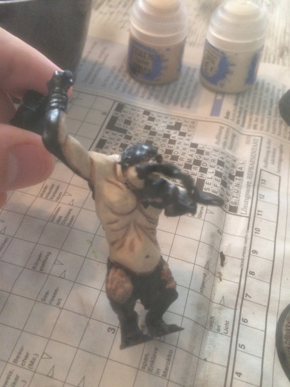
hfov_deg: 48.2
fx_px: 324
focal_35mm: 29
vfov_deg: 61.7
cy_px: 194
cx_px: 145
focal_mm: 4.15
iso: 250
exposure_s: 1/33
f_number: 2.2
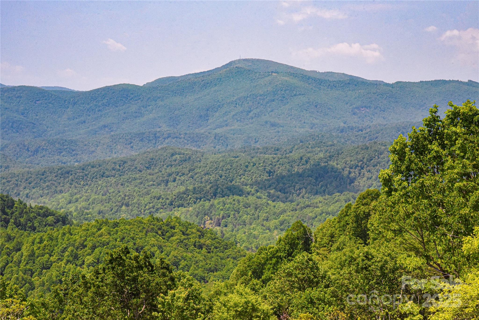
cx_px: 240
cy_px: 160
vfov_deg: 14.4
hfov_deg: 21.5
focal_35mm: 95
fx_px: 1264
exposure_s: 1/800
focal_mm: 95
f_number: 14
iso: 5000
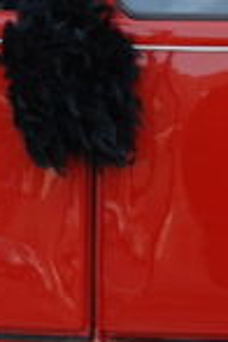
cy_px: -279
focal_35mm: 196
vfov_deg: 9.9
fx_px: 1862
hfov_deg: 6.9
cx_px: -107
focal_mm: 20
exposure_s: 1/250
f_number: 3.8
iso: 200
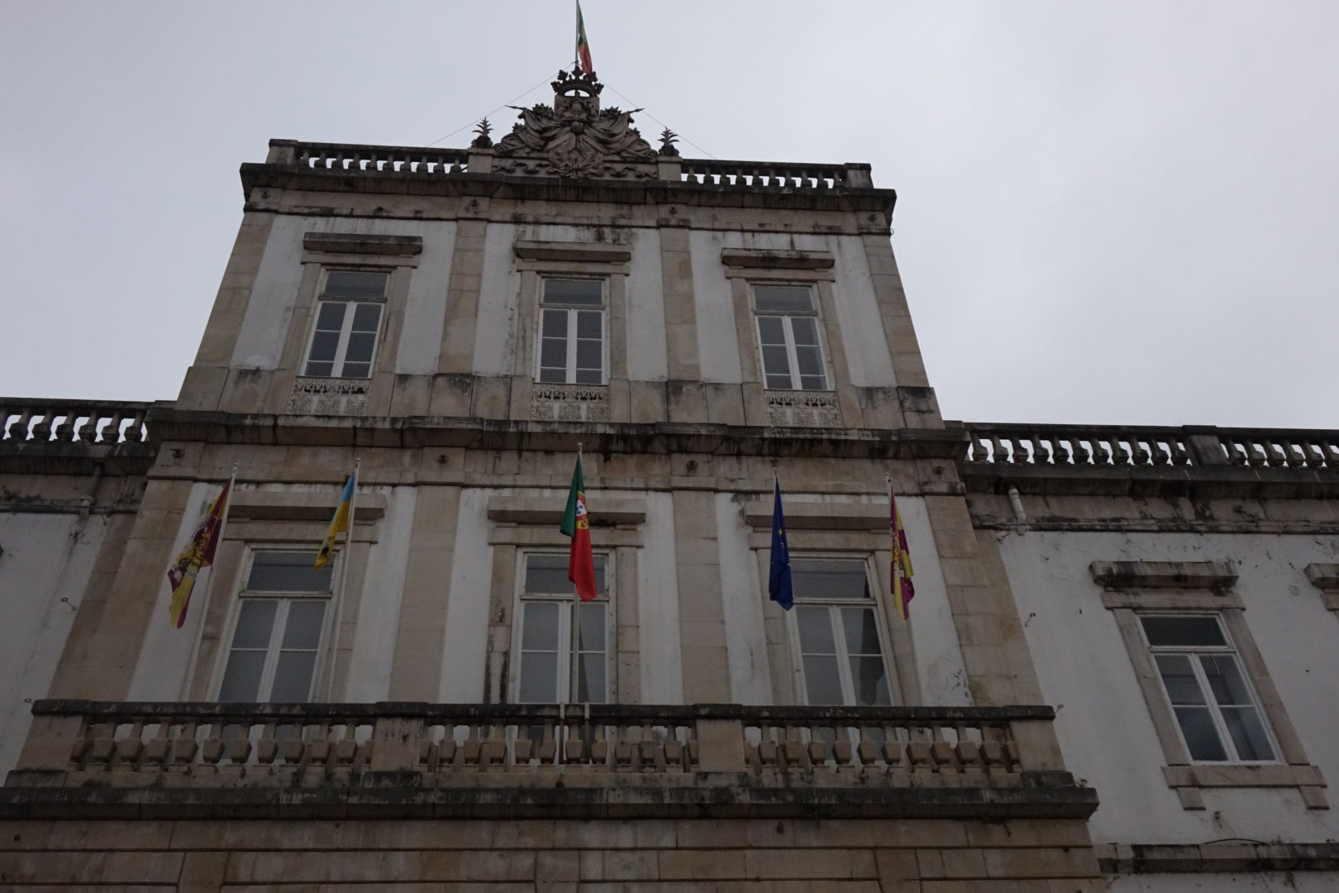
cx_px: 670
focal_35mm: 32
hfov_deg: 58.7
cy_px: 446
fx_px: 1190
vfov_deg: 41.1
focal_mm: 11.56
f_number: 5.6
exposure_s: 1/1000
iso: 1600
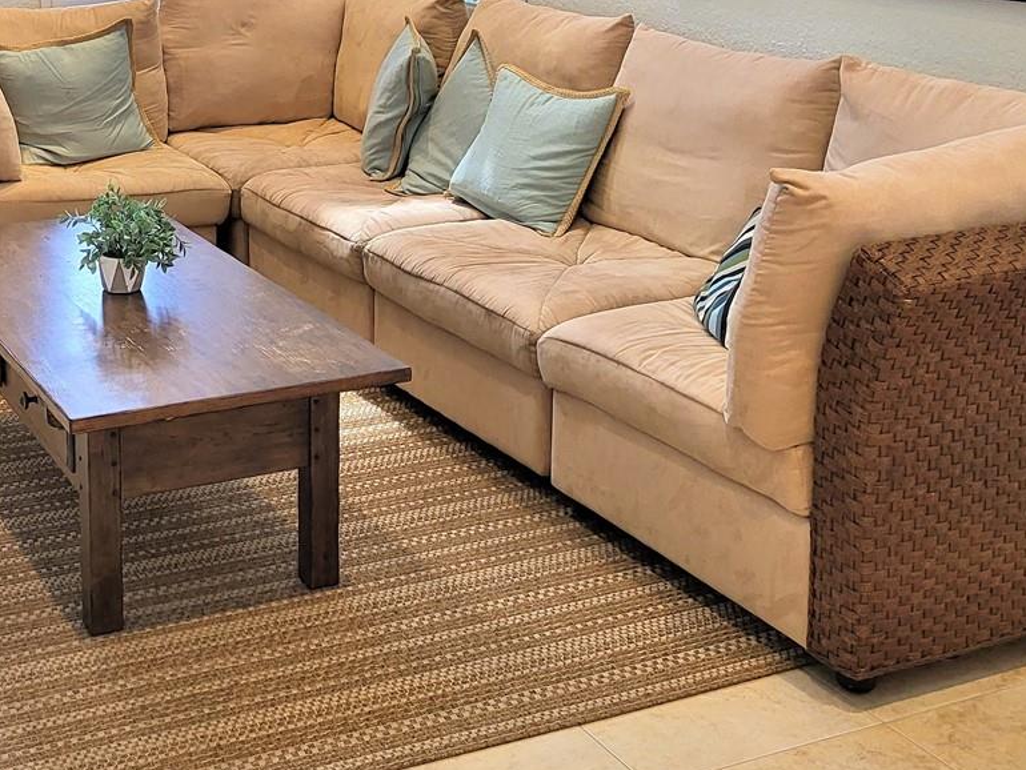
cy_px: 136
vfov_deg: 26.5
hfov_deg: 35.0
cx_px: 296
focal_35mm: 54
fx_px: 1601
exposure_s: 1/120
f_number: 1.8
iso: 250
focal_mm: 5.4
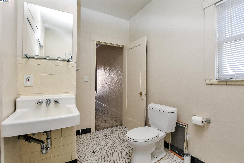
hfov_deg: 100.4
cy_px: 82
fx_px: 102
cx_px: 122
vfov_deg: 77.3
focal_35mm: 15
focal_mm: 10
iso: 200
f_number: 4.5
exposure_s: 1/60
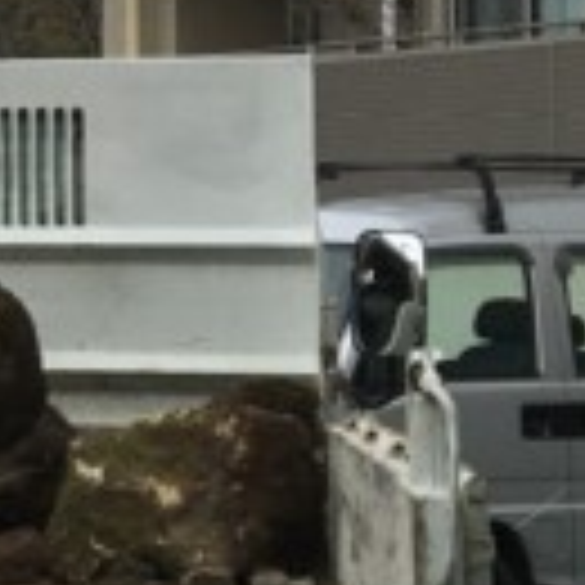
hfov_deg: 9.9
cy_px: 58
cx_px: -724
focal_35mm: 158
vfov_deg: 11.0
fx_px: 3021
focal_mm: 4.15
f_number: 2.2
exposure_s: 1/1538
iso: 25
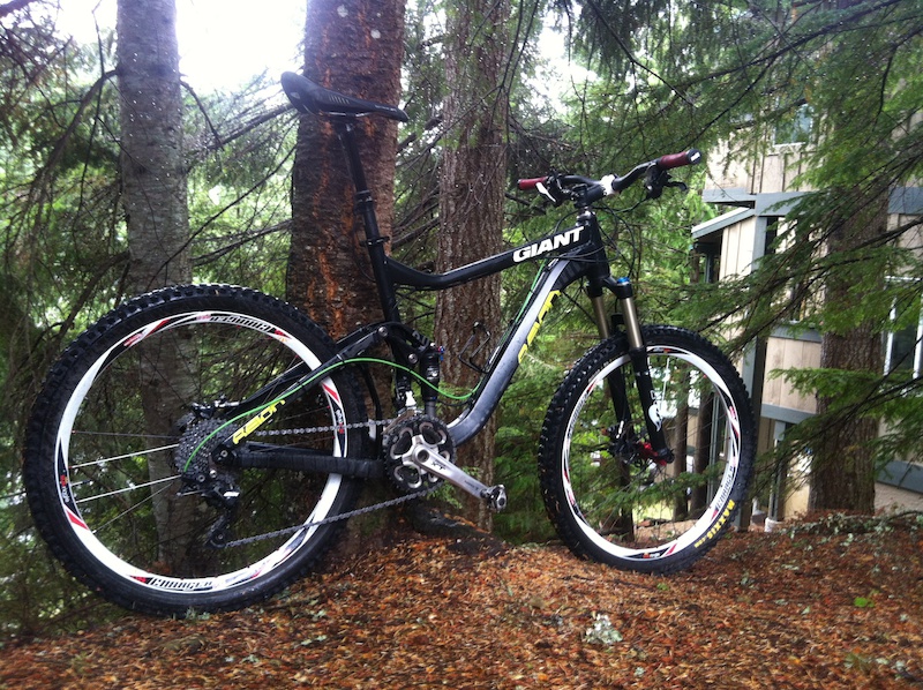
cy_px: 345
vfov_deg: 40.6
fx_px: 932
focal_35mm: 35
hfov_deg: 52.7
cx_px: 462
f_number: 2.8
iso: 80
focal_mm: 3.85
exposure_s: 1/20
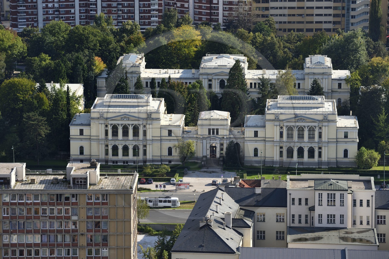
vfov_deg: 7.8
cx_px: 194
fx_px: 1889
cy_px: 130
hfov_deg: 11.8
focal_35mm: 175
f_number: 9
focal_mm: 175
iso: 200
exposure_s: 1/320
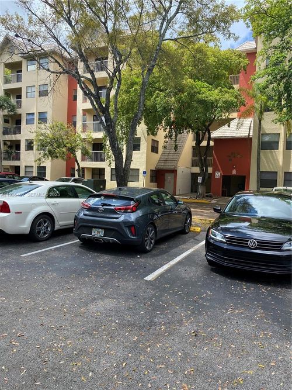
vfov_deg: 67.3
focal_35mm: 26
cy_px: 195
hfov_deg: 53.0
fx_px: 293
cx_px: 146
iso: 32
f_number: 1.8
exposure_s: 1/1182
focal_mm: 4.25
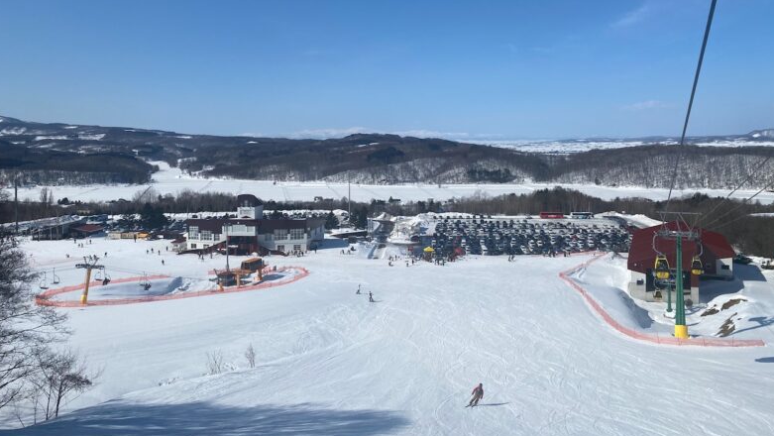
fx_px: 595
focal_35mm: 29
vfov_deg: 39.8
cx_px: 389
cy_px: 153
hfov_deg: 66.0
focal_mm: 4.25
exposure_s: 1/9615
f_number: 1.8
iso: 32
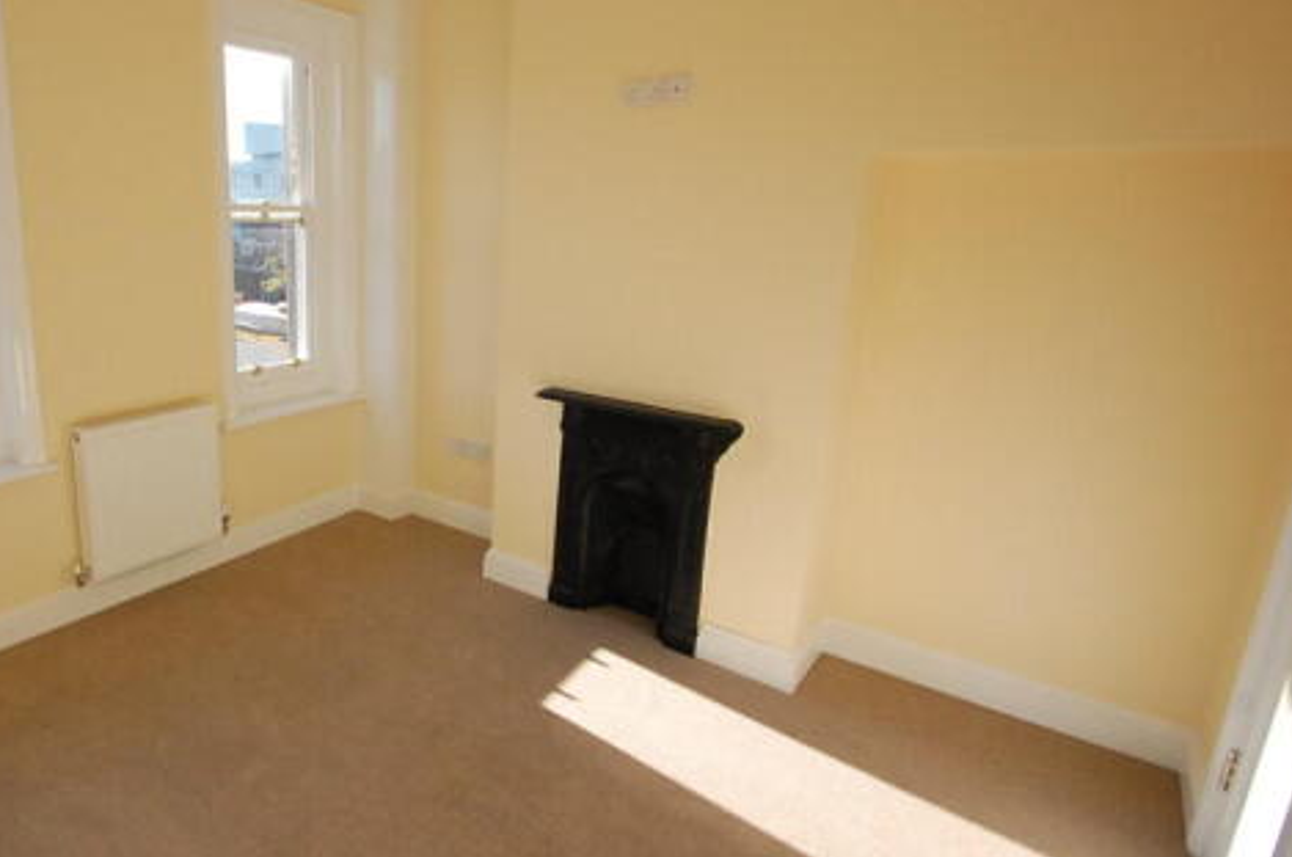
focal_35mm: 21
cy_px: 422
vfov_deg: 59.3
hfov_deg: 78.7
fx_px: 752
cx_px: 433
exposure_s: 1/1600
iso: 1600
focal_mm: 10
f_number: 6.3
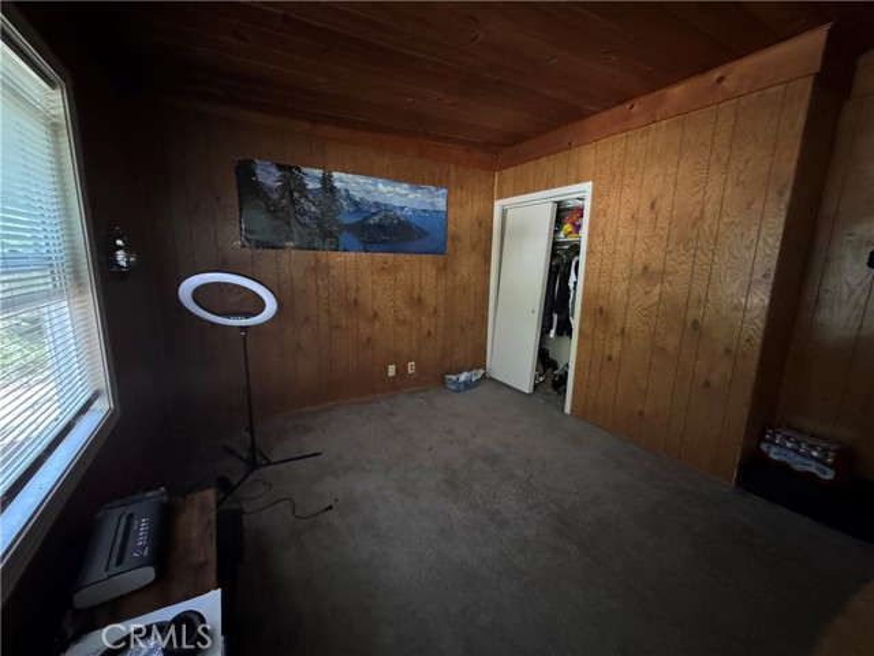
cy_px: 328
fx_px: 353
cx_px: 437
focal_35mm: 14
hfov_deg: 102.1
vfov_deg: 85.7
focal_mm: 2.22
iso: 1600
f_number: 2.2
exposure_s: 1/32
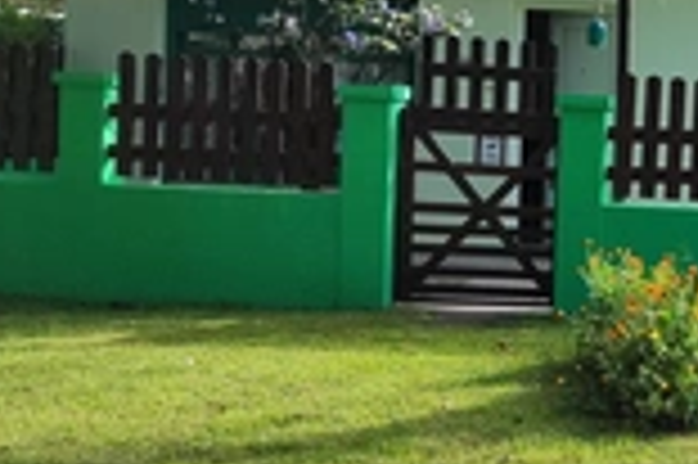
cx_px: 851
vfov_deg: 19.9
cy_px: 180
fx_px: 1317
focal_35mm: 68
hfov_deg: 26.2
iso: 50
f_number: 1.88
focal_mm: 5.59
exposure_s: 1/640
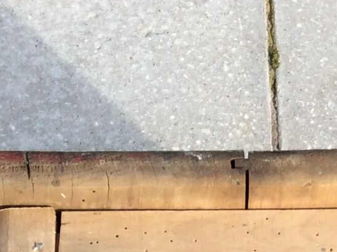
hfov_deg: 13.1
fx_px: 1468
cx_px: 241
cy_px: 589
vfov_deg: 8.9
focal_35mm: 151
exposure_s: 1/510
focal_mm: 3.3
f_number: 2.4
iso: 32
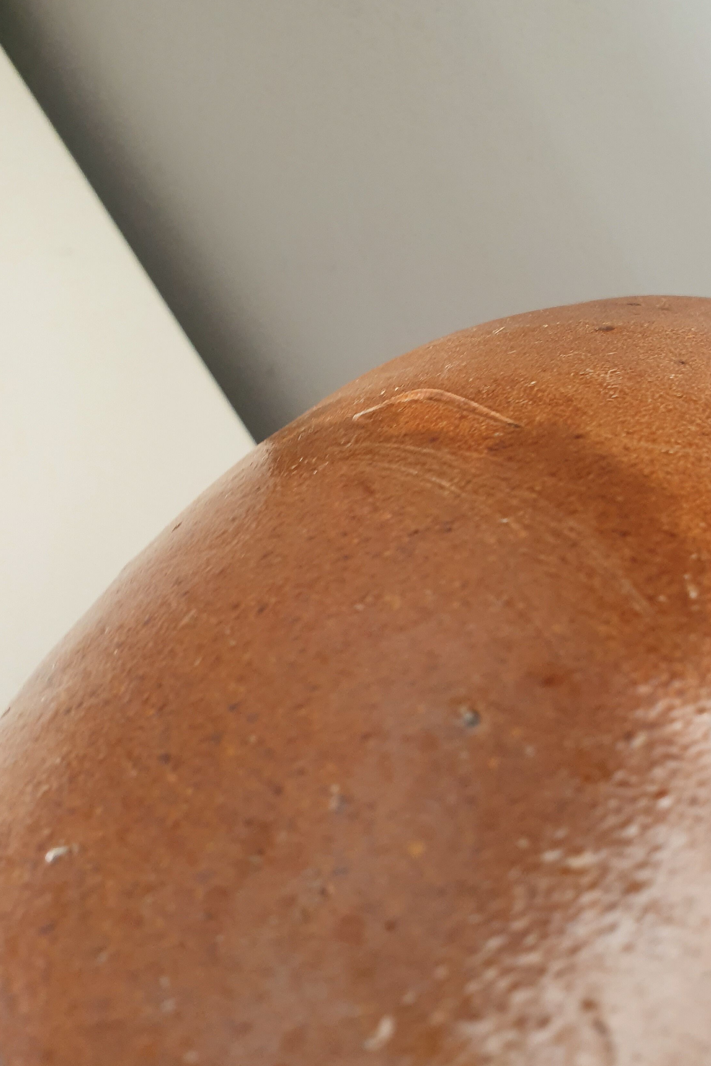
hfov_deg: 39.4
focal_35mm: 33
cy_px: 554
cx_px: 485
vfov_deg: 57.2
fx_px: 977
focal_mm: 4.32
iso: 125
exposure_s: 1/100
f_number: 2.4
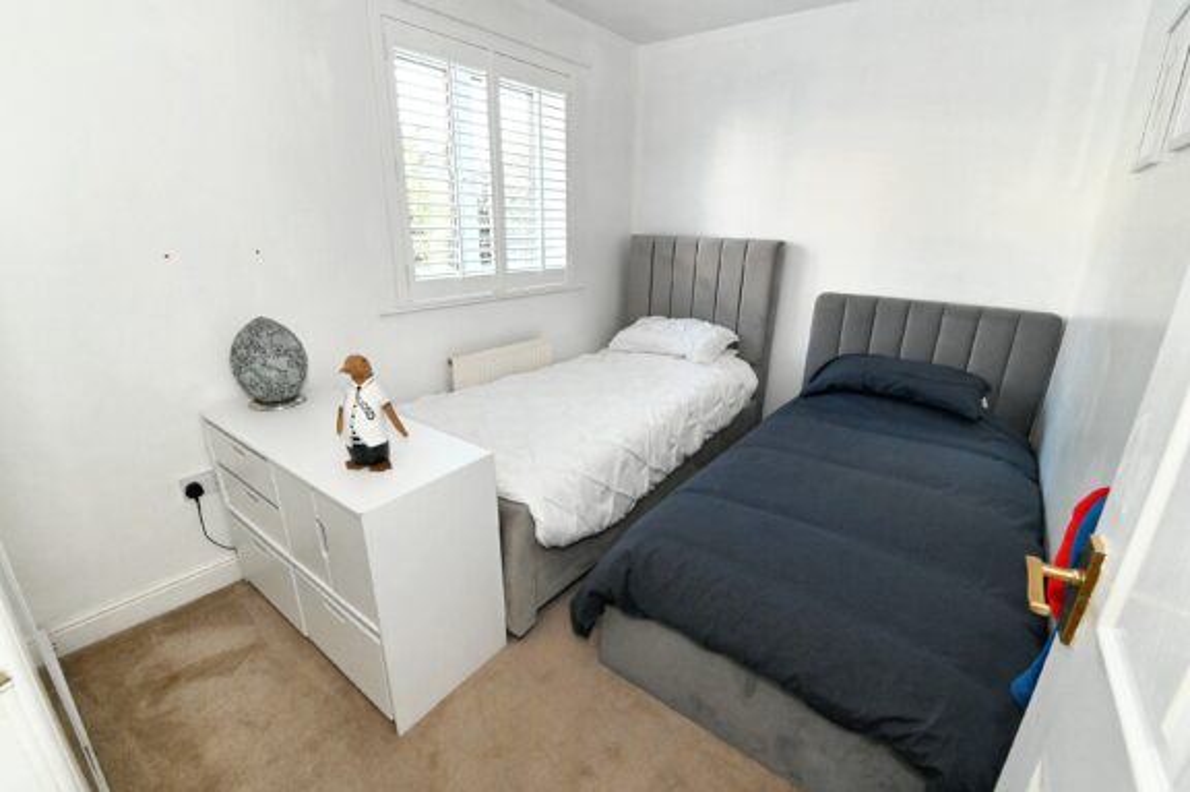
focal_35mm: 15
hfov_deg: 100.4
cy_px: 396
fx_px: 495
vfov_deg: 77.2
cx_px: 595
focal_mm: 15
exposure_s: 1/125
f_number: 10
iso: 6400
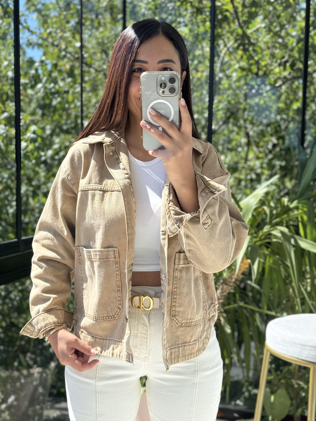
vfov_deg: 39.7
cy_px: 210
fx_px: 584
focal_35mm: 48
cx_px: 158
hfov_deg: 30.3
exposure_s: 1/372
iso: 64
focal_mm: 6.76
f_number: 1.78
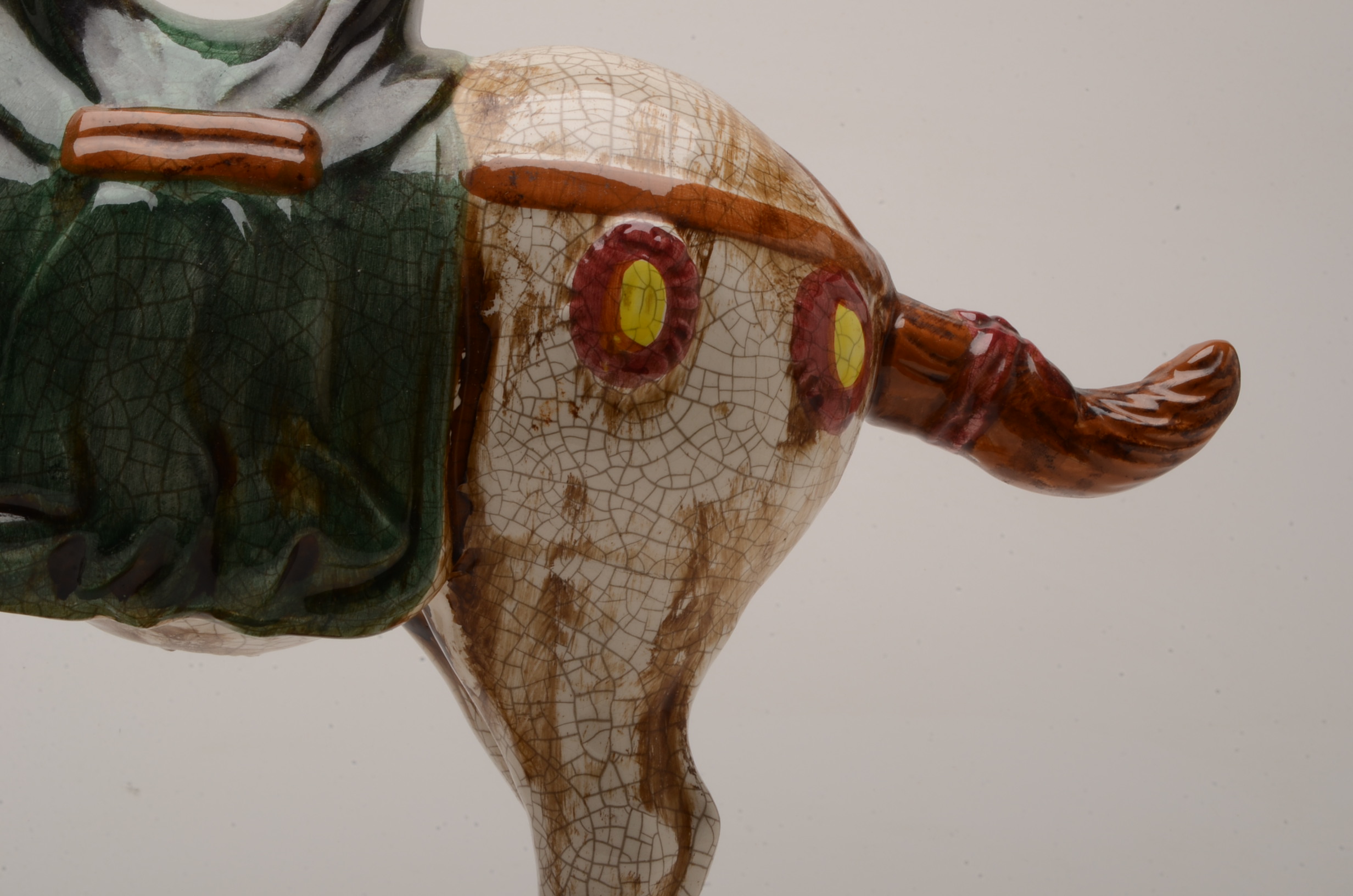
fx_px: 3094
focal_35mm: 82
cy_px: 448
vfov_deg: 16.5
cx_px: 676
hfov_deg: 24.7
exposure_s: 1/200
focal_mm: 55
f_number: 36
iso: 100
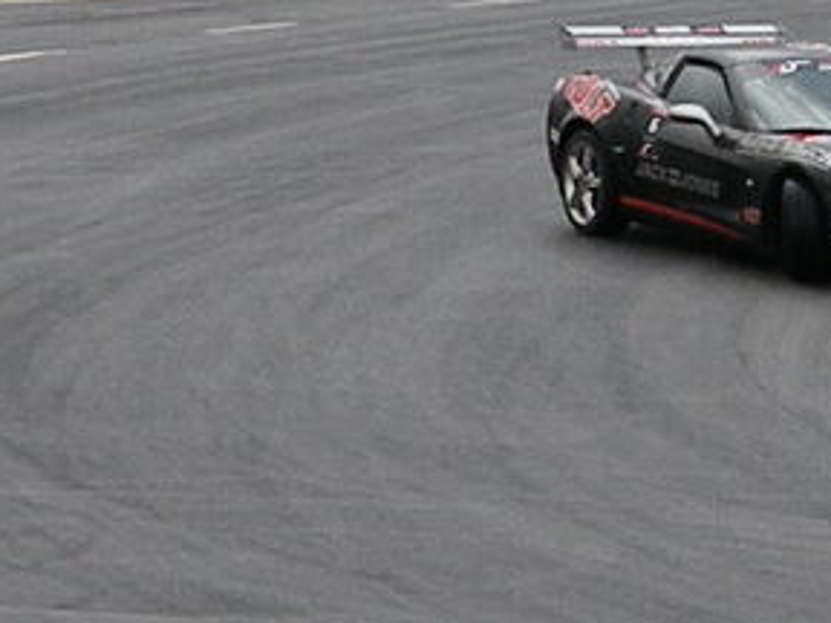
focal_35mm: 378
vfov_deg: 3.9
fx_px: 9074
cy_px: 202
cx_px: 828
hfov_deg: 5.2
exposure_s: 1/2132
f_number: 5.6
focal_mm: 30.1
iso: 640
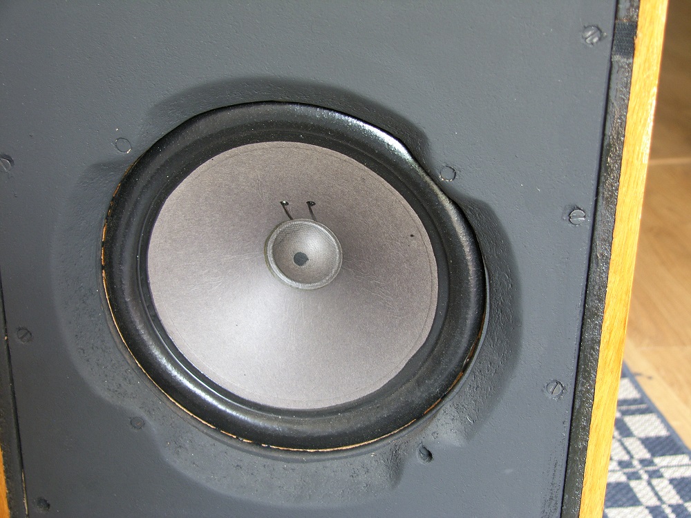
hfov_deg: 32.2
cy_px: 259
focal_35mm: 60
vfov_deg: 24.4
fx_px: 1198
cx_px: 346
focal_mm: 15.5
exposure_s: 1/13
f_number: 2.8
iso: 100
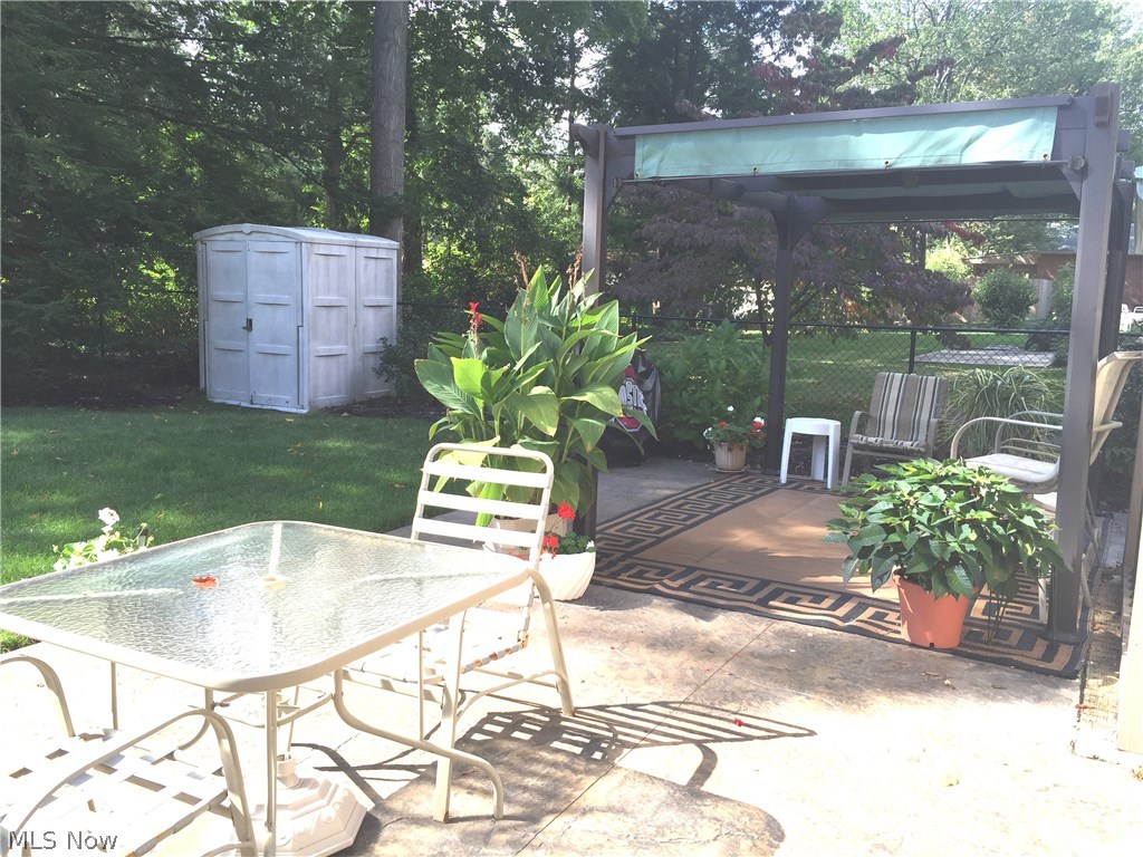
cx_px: 572
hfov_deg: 61.7
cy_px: 428
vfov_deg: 48.2
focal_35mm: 29
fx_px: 958
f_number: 2.2
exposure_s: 1/608
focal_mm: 4.15
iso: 32
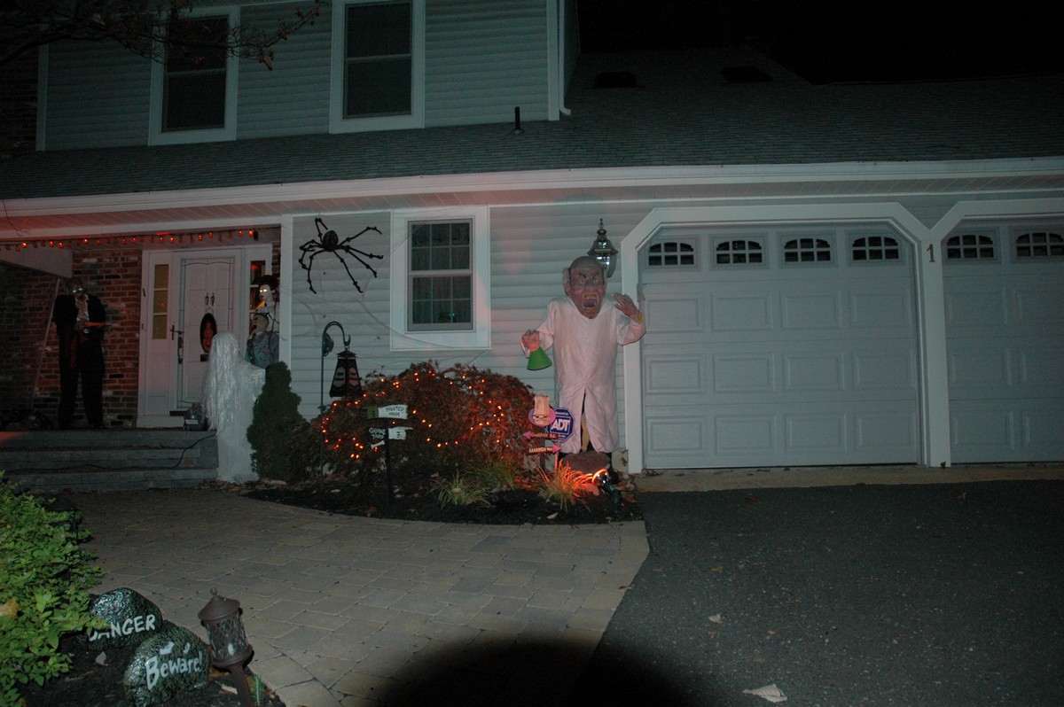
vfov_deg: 47.9
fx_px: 797
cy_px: 354
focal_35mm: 27
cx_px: 532
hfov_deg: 67.4
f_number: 4
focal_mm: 18
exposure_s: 1/60
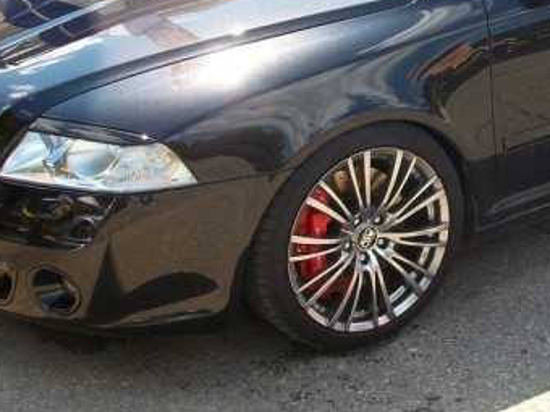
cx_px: 456
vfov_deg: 18.3
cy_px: 99
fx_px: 1271
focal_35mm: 80
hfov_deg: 24.0
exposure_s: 1/397
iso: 80
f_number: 2.9
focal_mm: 5.7
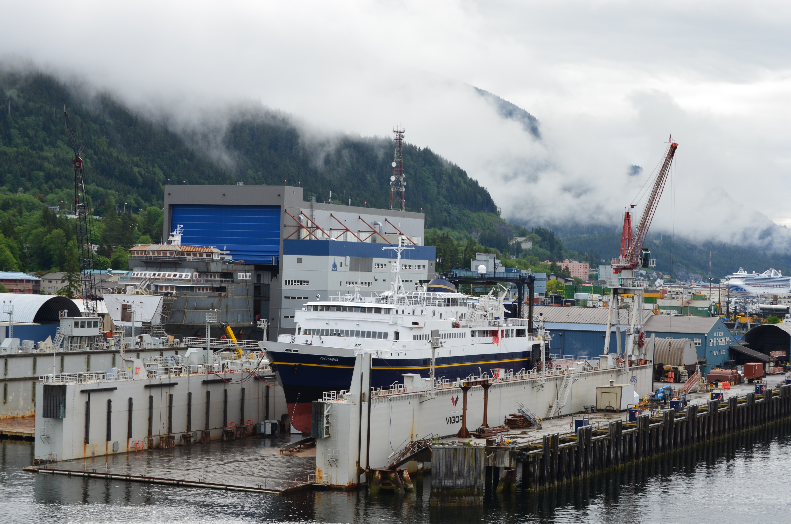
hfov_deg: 24.7
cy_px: 262
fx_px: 1809
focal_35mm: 82
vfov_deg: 16.5
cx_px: 396
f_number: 11
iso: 200
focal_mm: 55
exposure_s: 1/125
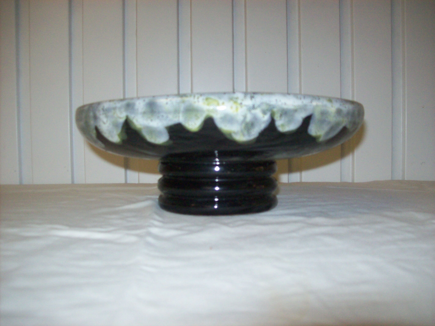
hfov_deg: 51.4
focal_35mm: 36
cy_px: 163
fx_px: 452
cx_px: 218
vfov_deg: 39.6
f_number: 2.7
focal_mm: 6
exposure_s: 1/64
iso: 200
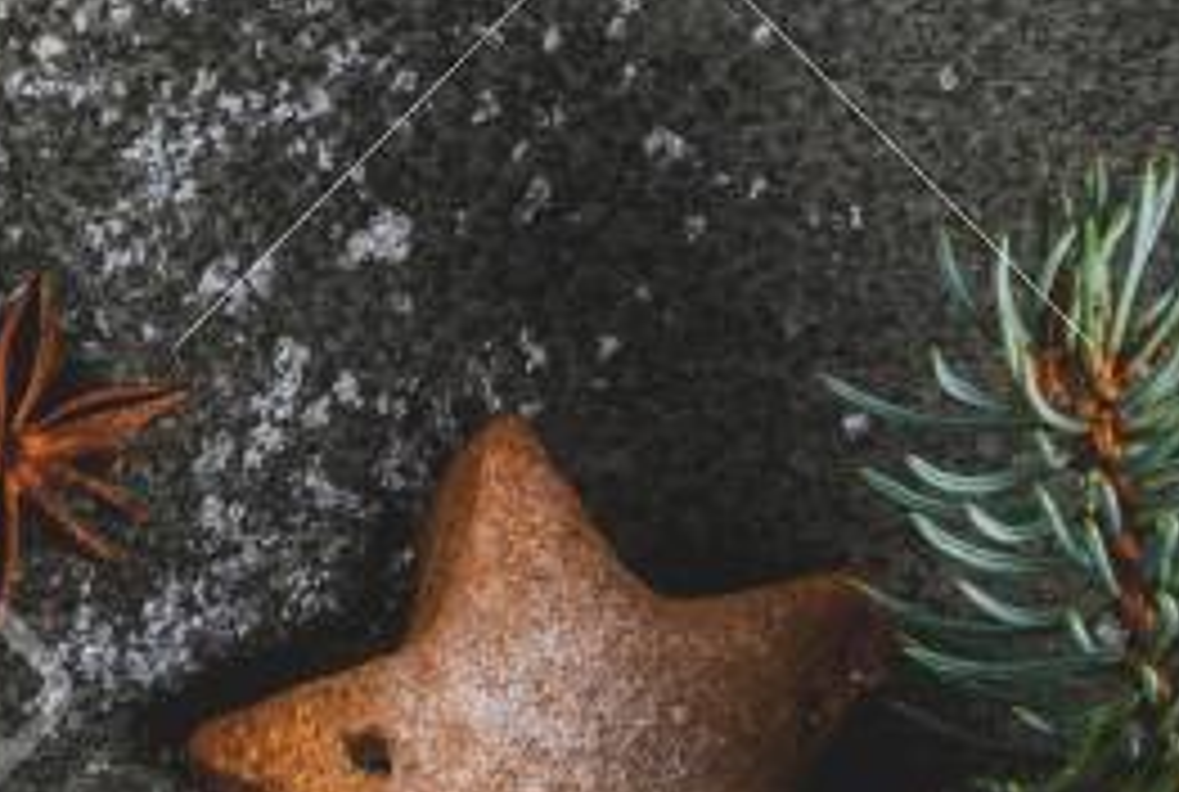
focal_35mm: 334
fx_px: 10979
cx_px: -1030
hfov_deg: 6.0
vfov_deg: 4.1
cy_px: 572
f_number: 13
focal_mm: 45
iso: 100
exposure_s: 1/80
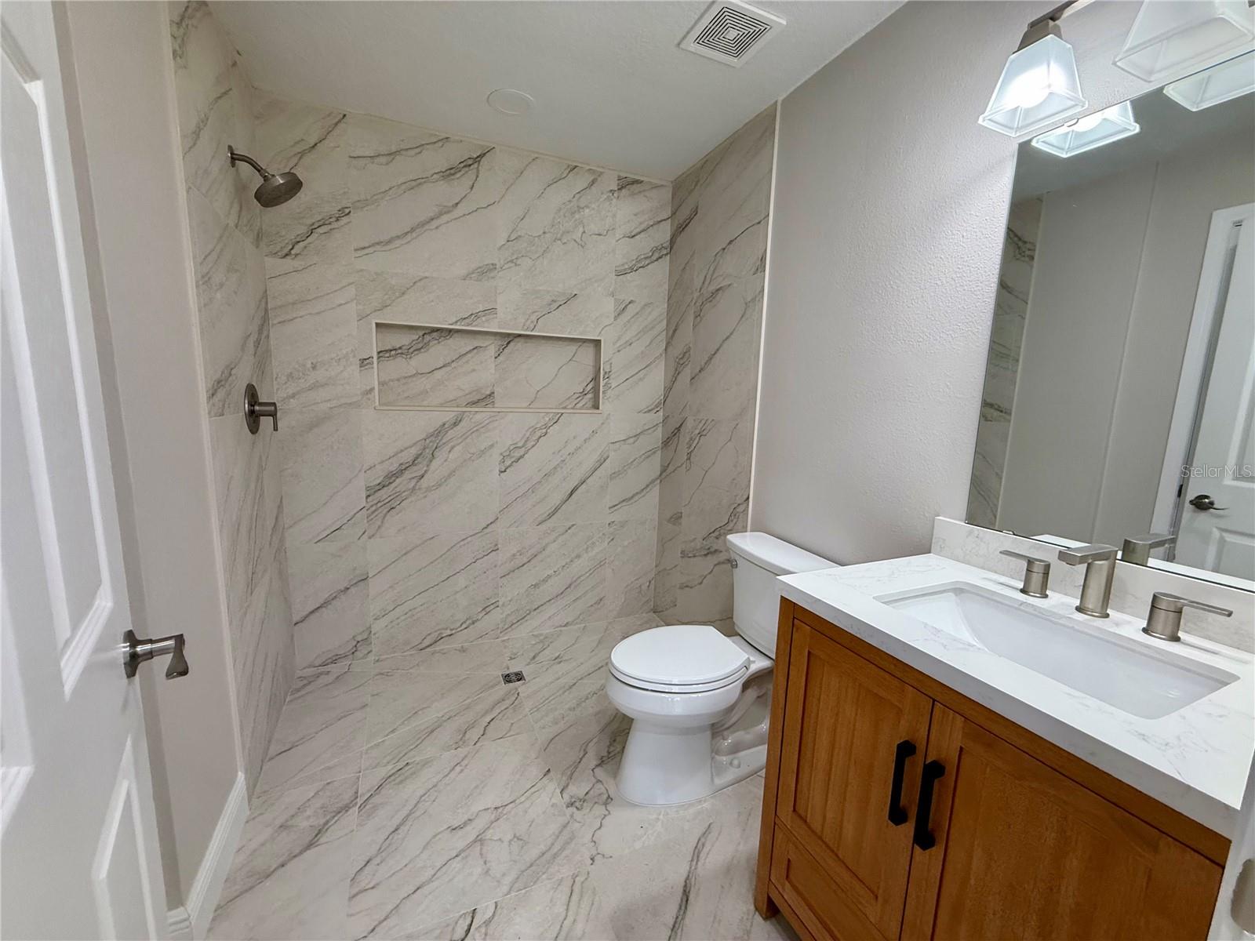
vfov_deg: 85.7
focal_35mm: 14
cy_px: 470
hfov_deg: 102.1
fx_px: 508
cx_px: 628
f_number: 2.2
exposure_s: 1/120
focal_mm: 2.22
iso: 200
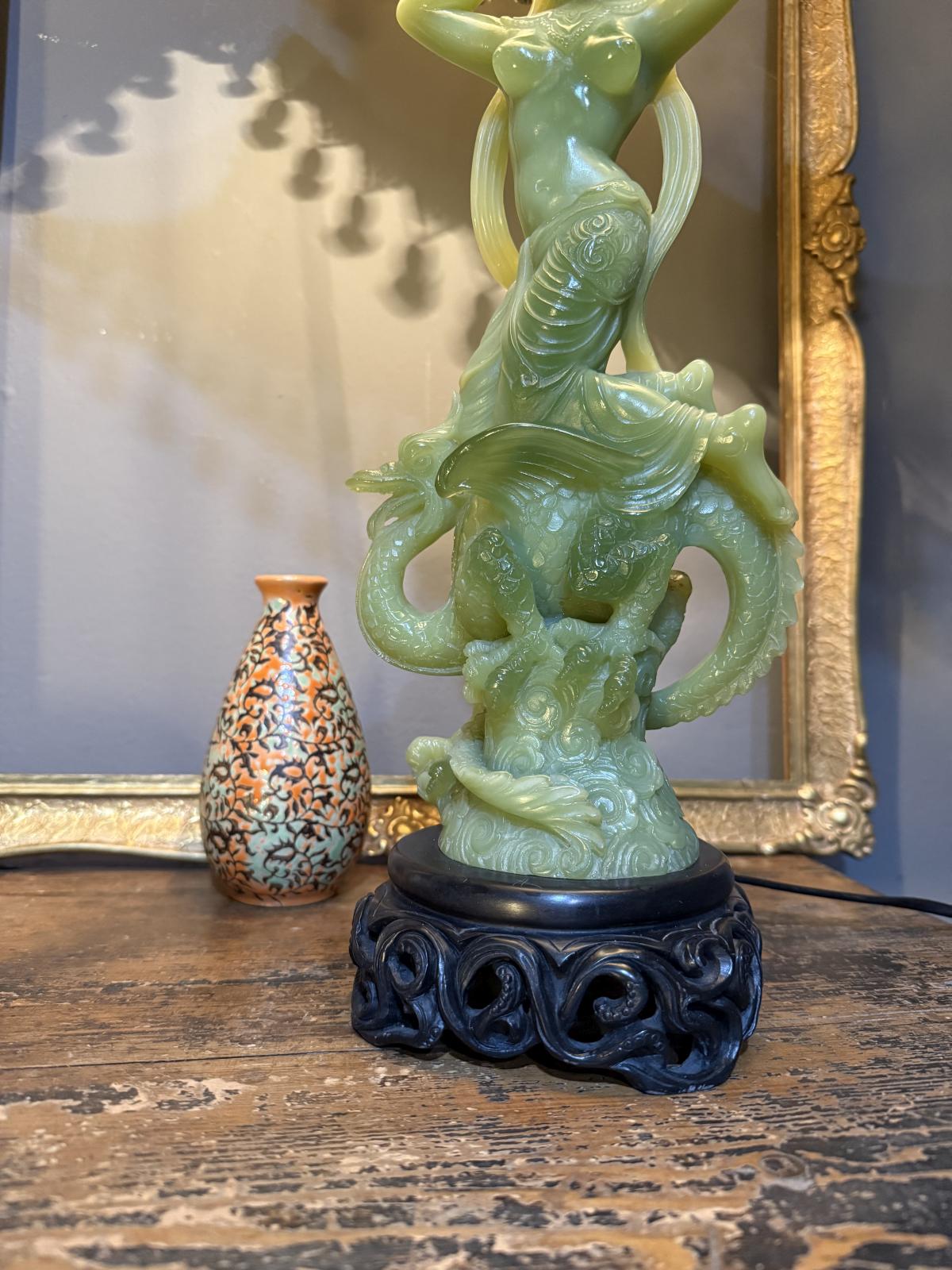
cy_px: 635
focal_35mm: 24
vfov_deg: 71.6
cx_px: 476
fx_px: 880
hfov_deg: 56.8
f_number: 1.78
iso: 500
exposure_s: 1/50
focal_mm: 6.76
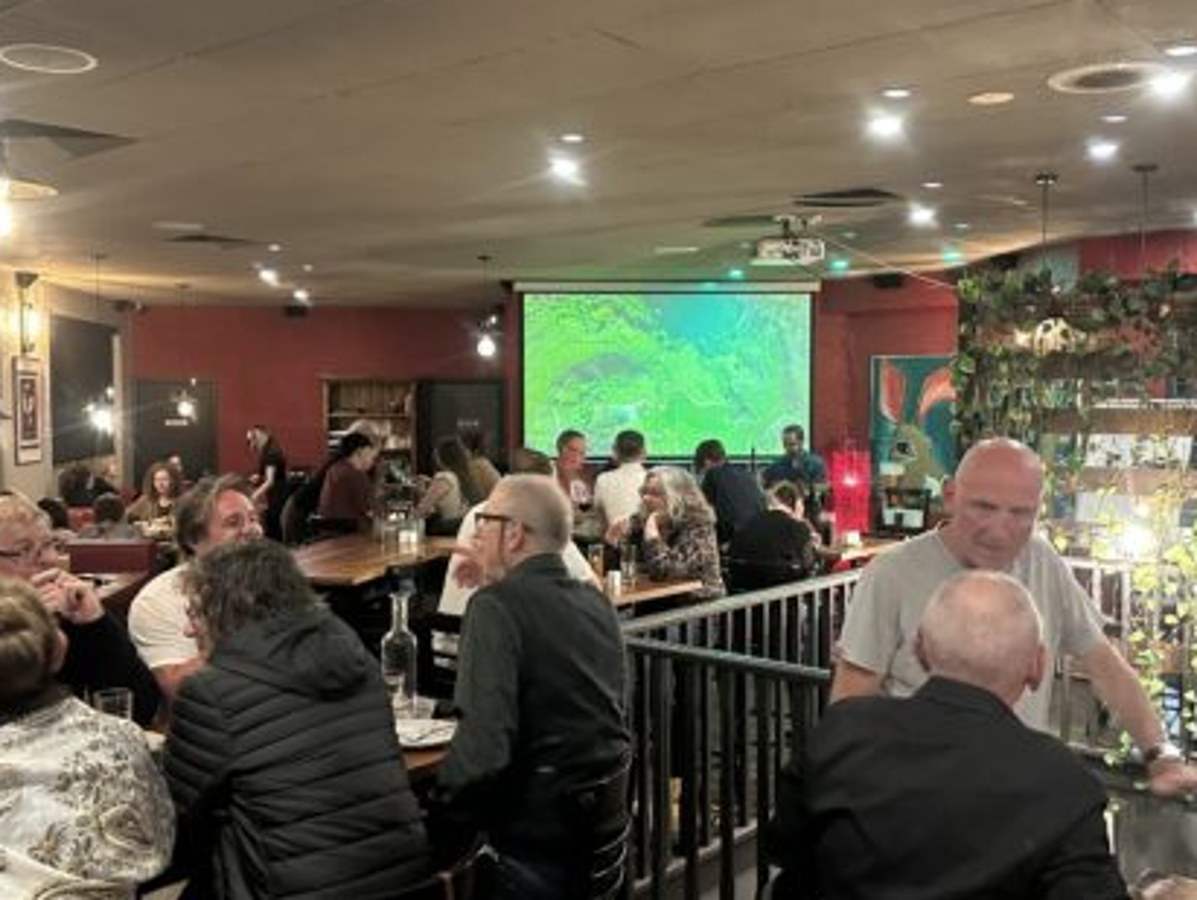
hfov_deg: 52.5
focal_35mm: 35
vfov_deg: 40.8
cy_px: 451
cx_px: 559
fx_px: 1211
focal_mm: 6.86
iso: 1000
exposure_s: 1/33
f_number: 1.78
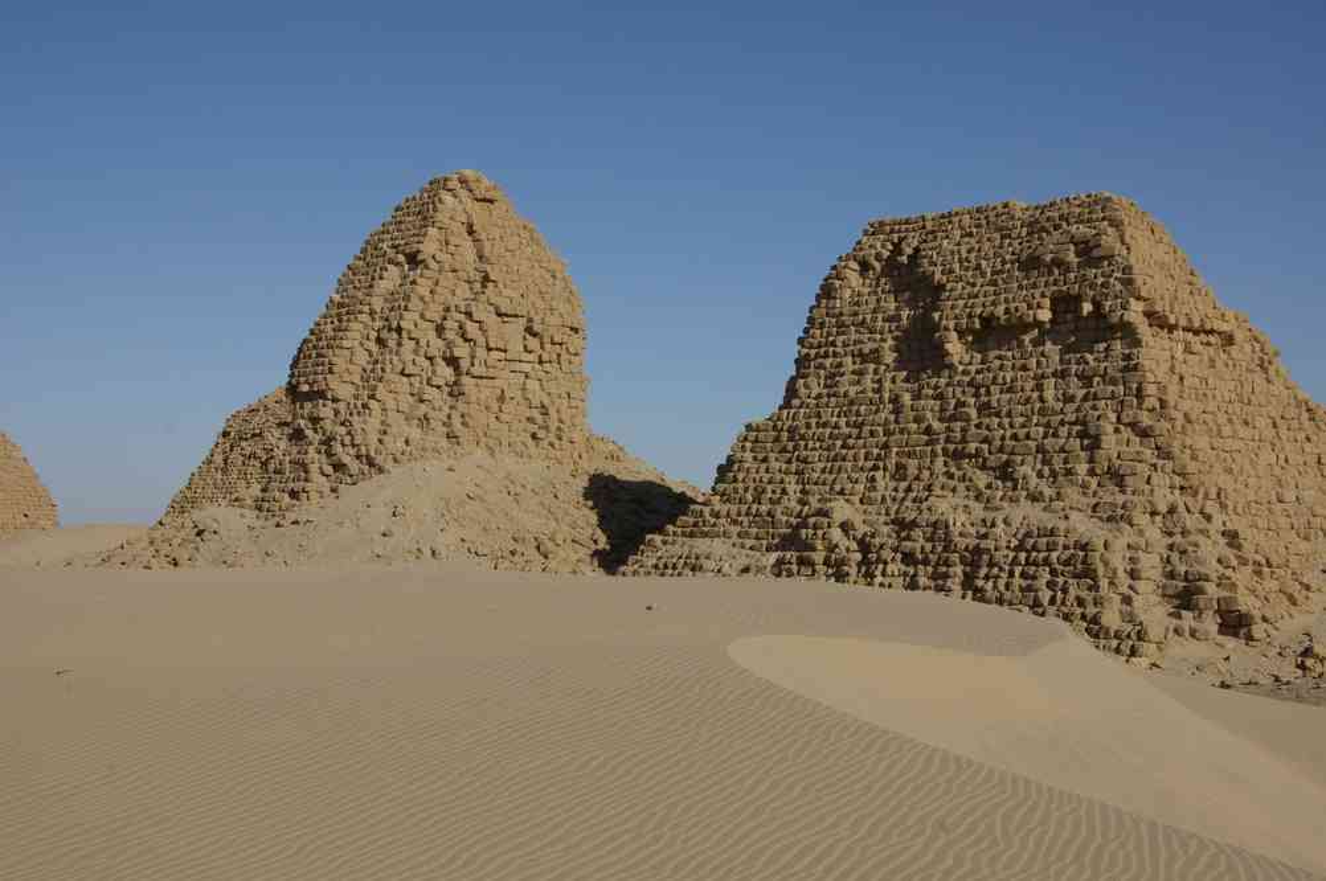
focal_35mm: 49
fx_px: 1803
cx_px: 663
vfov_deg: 27.5
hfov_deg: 40.4
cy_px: 440
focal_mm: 32.5
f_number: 13
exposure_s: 1/125
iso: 100
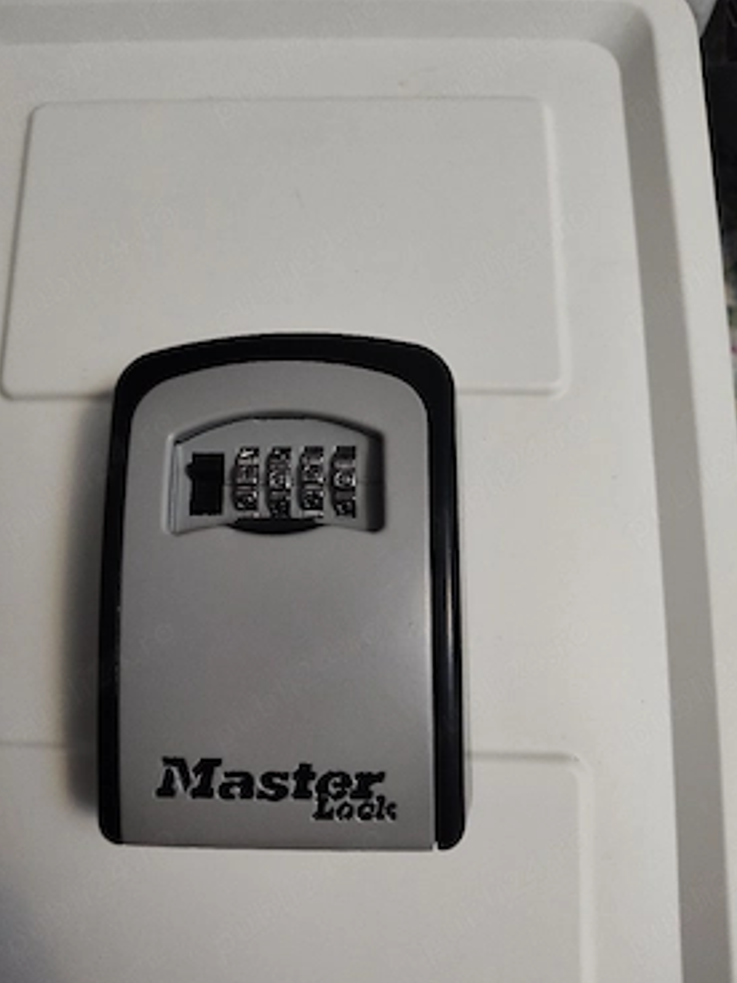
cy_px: 508
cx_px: 350
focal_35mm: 25
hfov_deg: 54.9
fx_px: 710
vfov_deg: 69.4
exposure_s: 1/50
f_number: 1.88
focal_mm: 5.56
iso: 1960
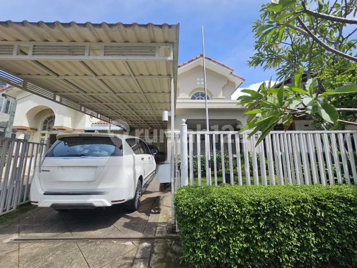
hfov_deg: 106.2
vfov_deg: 89.9
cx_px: 178
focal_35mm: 13
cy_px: 134
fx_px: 134
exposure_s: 1/1667
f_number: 2.2
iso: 50
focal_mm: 2.2
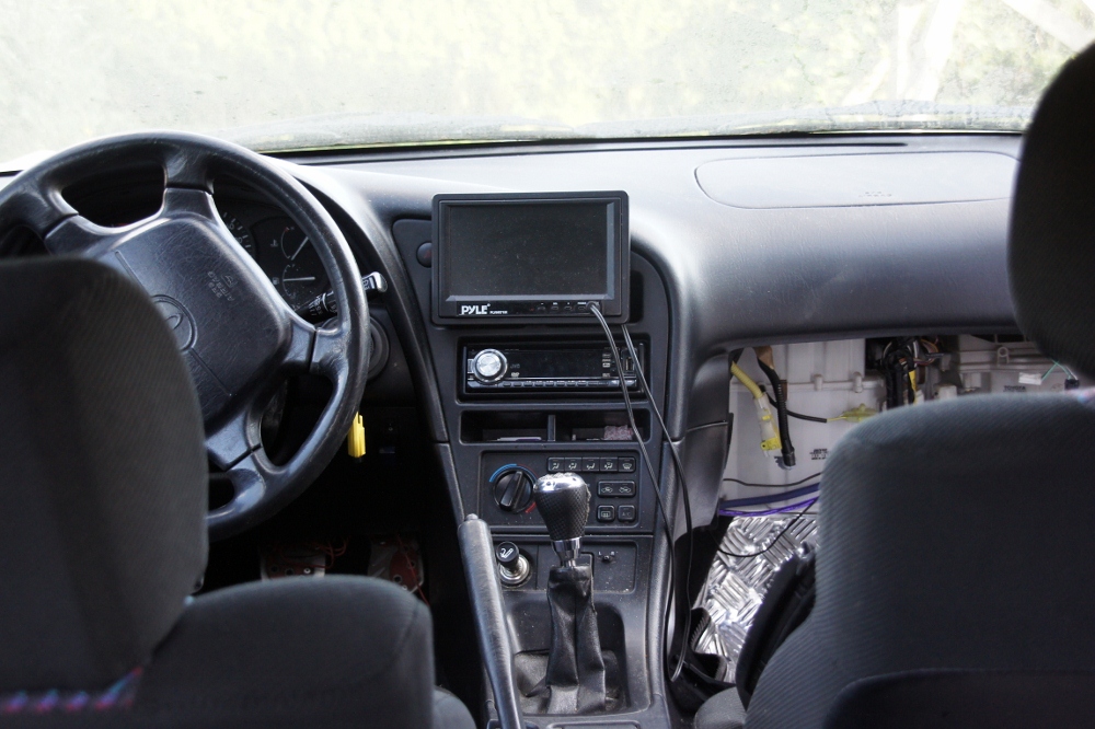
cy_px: 364
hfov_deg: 33.4
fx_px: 1824
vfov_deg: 22.6
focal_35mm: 60
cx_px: 548
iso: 640
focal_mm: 40
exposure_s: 1/80
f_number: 4.5
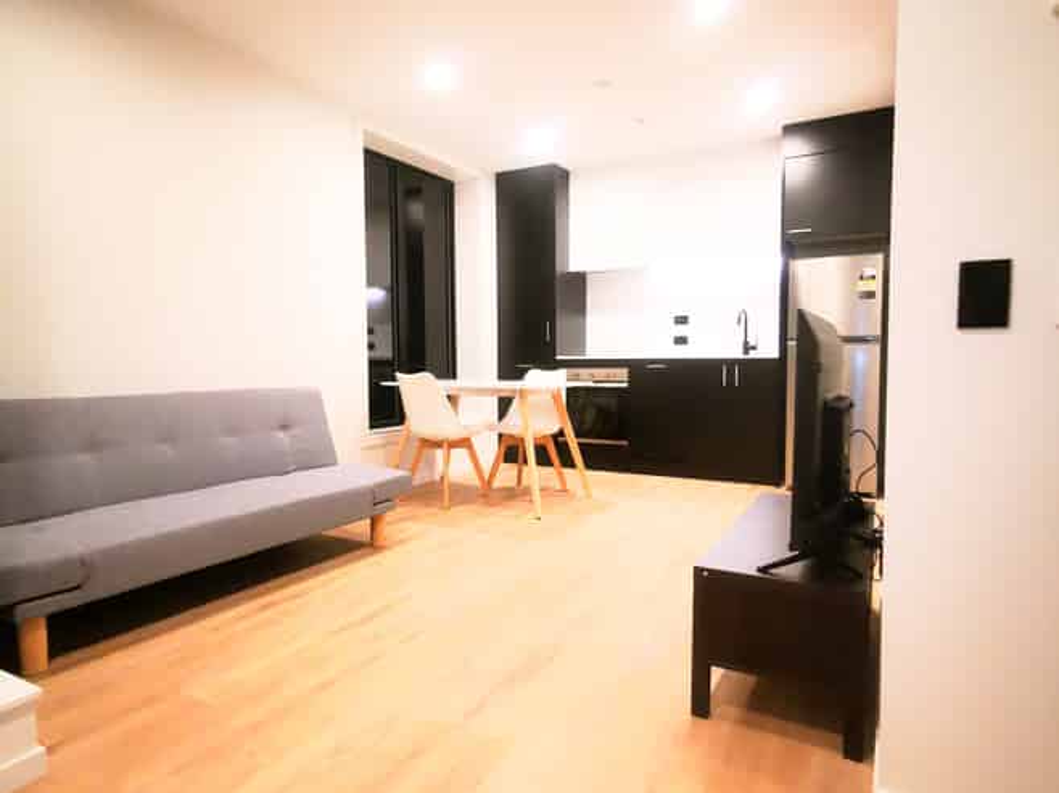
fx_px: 489
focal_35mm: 16
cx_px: 530
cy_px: 396
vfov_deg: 78.1
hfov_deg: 94.5
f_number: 2.2
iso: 400
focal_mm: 2.35
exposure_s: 1/25
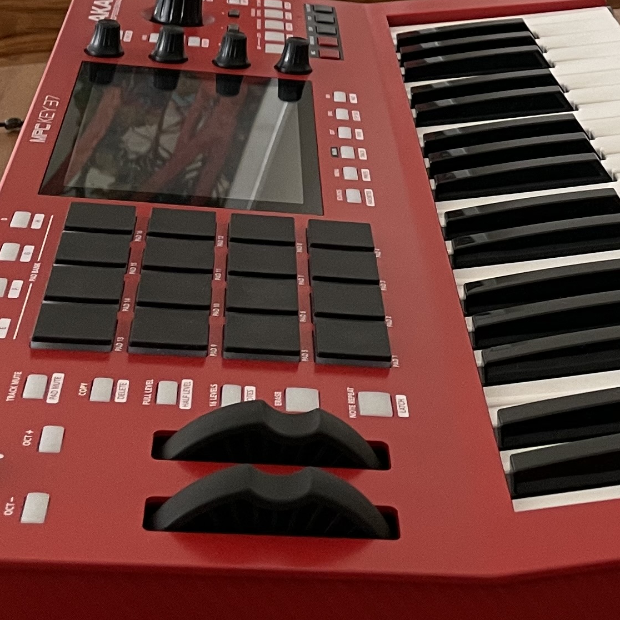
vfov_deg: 19.6
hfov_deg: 20.3
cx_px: 595
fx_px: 1682
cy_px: -127
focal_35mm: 83
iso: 125
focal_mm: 4.2
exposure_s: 1/70
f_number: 1.6
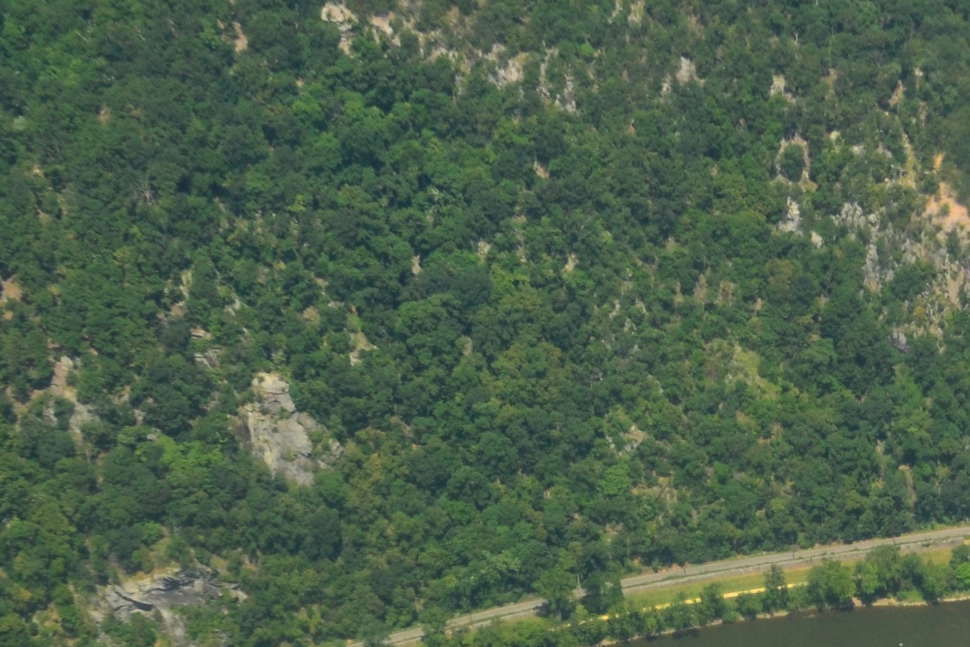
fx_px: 3476
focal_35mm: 129
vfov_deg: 10.6
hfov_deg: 15.4
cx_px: 1090
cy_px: 616
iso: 400
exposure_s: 1/320
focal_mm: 28
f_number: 10
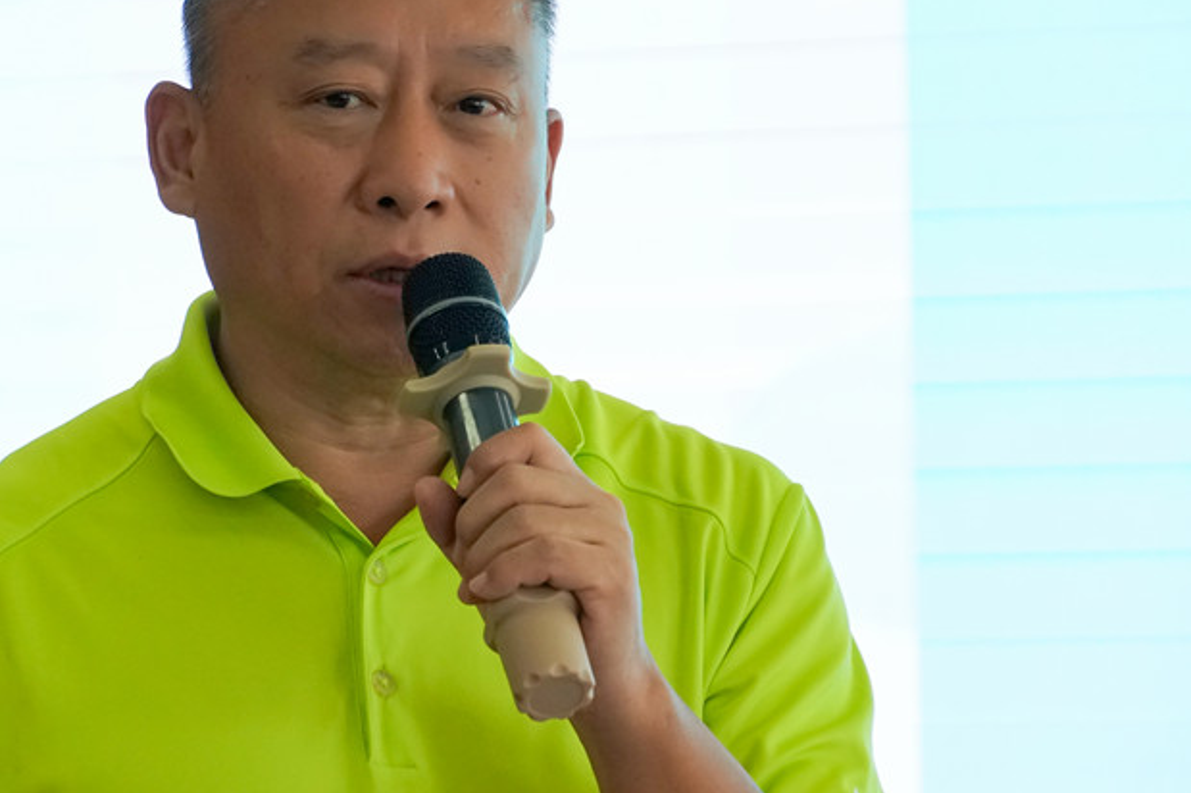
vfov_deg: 5.6
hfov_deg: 8.4
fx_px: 8094
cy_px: 310
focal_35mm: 245
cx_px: 454
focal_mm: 101
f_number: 5.6
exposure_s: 1/160
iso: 1600
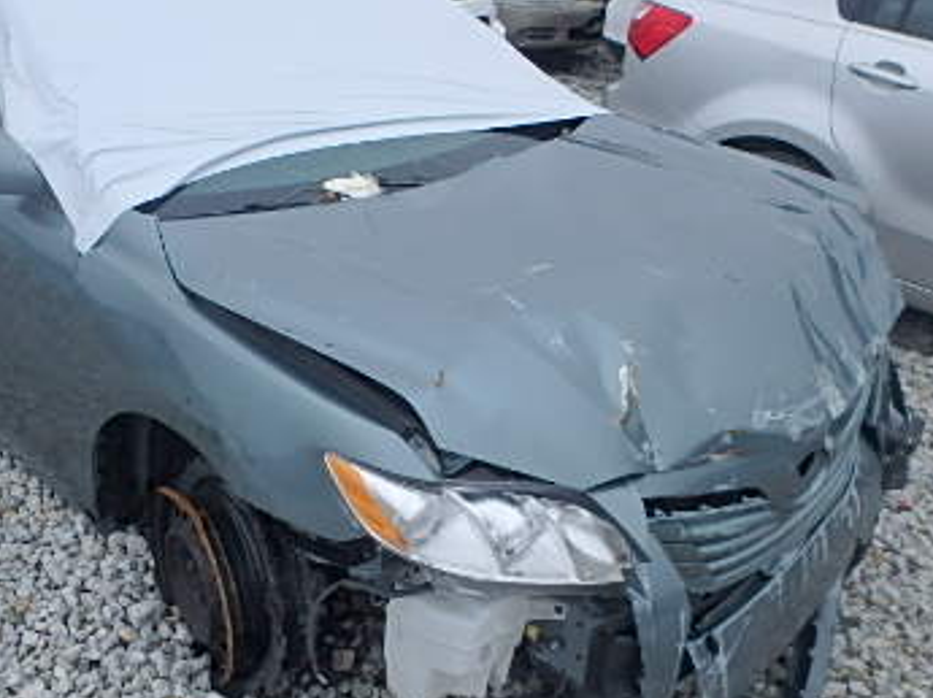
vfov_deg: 36.7
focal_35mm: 39
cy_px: 409
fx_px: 1050
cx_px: 252
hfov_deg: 46.5
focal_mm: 3.7
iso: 125
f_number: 3.5
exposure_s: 1/500
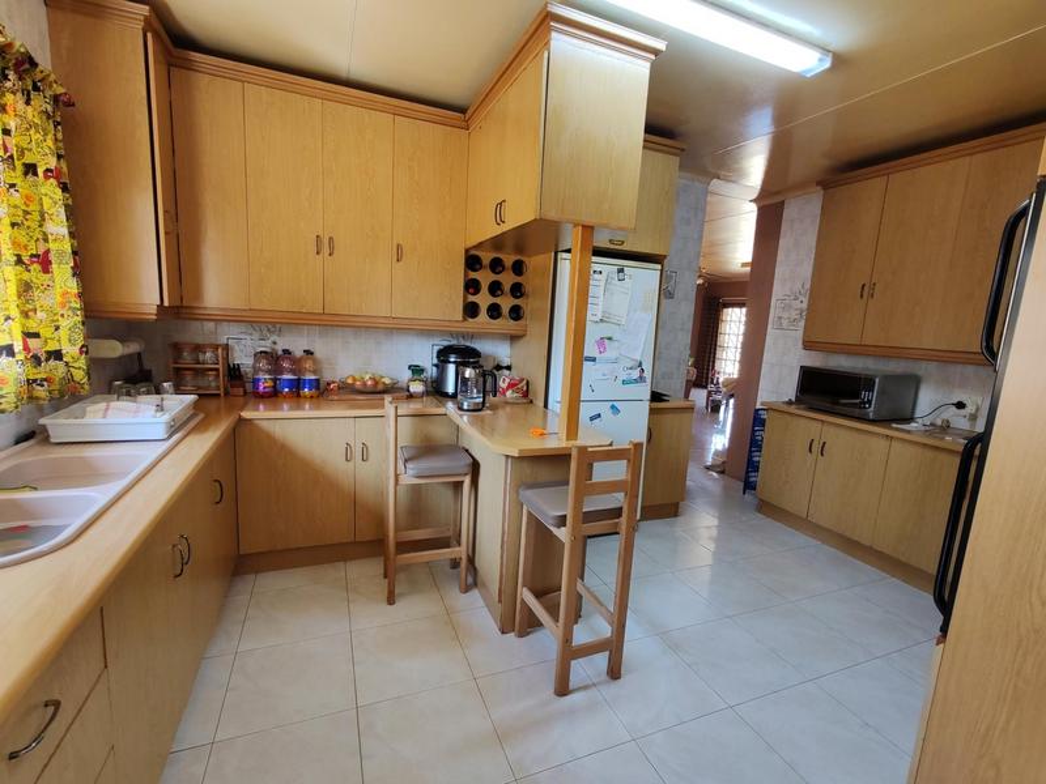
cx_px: 523
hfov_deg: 94.5
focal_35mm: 16
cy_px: 392
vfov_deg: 78.1
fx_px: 483
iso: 80
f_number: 2.2
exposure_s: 1/33
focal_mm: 1.96
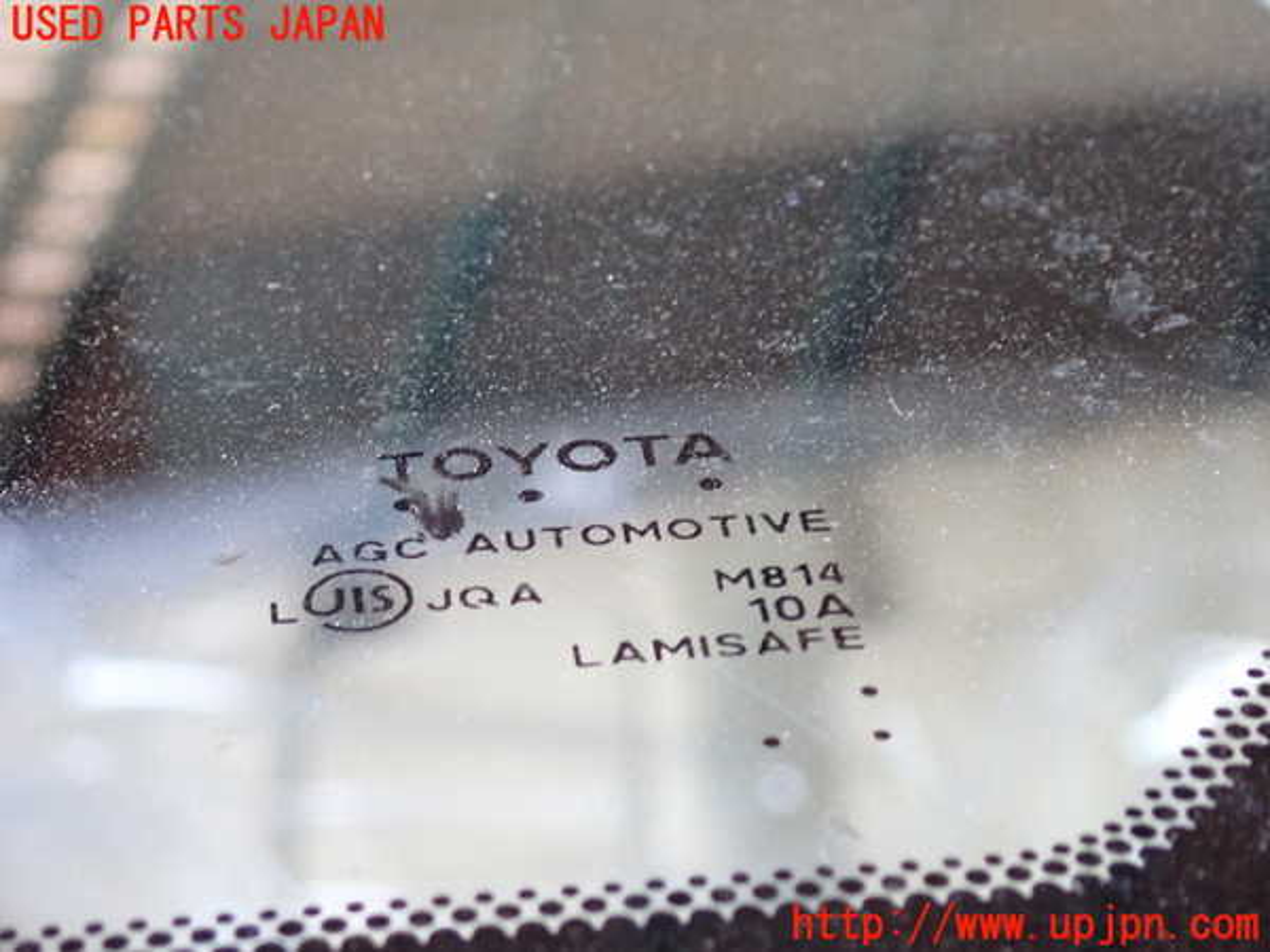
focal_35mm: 94
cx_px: 635
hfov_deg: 20.9
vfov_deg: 15.7
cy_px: 476
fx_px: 3449
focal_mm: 16.79
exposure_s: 1/40
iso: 800
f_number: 4.7
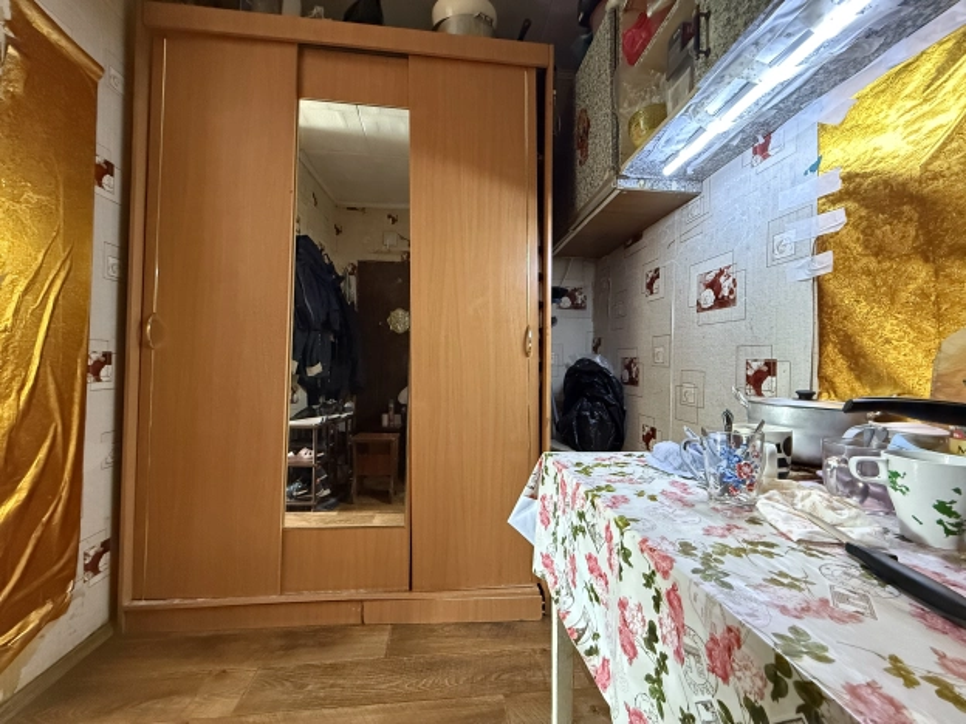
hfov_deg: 102.1
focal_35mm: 14
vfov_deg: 85.7
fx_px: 391
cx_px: 483
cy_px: 362
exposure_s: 1/50
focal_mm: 2.22
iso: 1000
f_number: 2.2
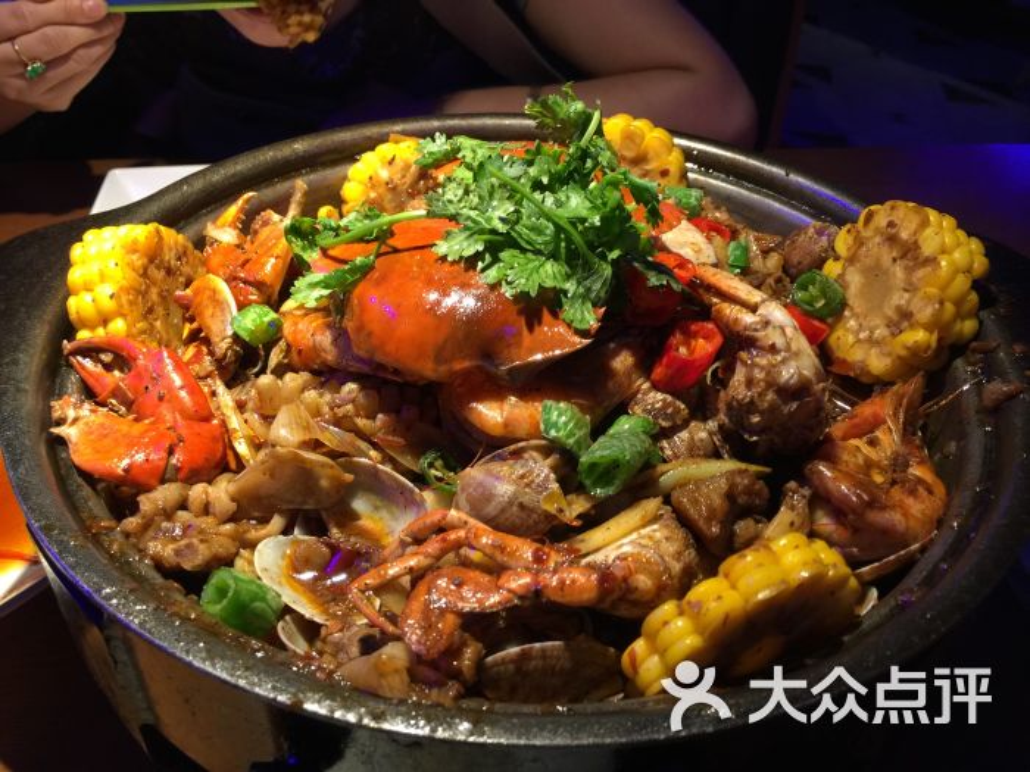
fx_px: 863
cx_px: 515
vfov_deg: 48.2
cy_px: 386
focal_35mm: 29
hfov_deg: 61.7
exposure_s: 1/17
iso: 50
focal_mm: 4.15
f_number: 2.2
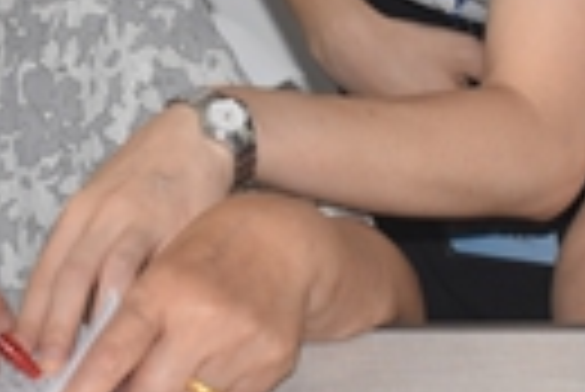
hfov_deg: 7.4
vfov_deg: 5.0
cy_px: 137
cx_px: 500
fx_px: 4490
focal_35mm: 276
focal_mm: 48
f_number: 5.3
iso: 1800
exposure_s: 1/60
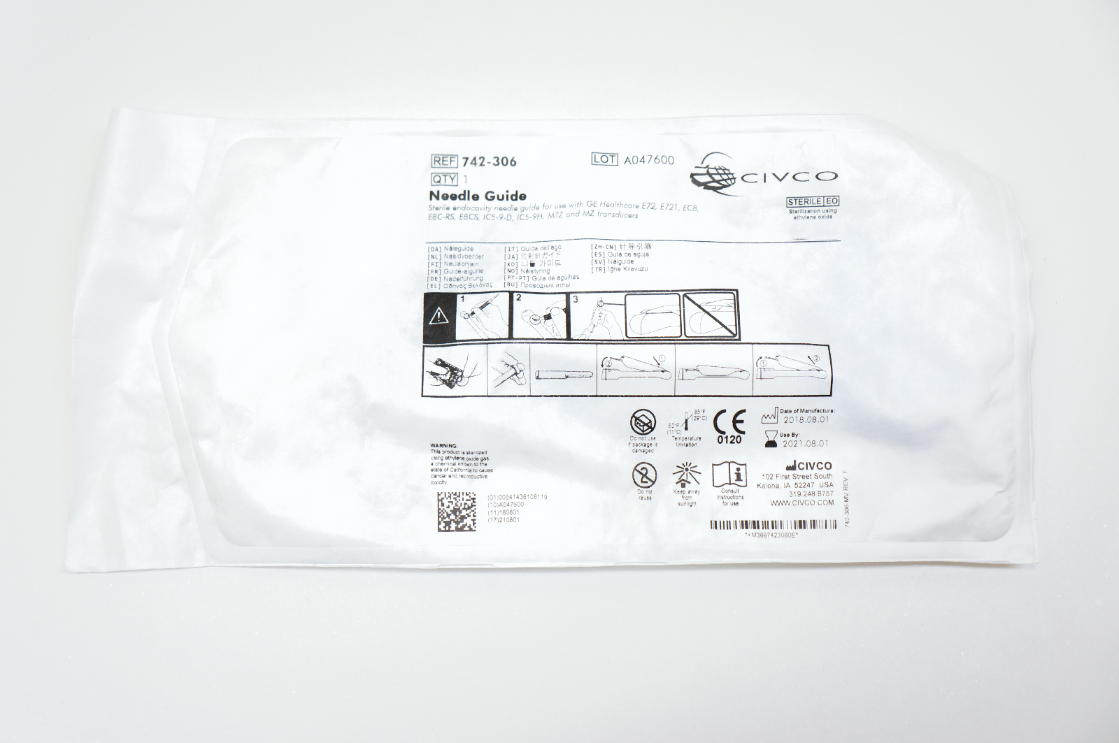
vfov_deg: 30.8
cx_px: 560
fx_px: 1351
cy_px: 372
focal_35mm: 44
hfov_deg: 45.0
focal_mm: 29
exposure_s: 1/160
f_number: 5
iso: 200
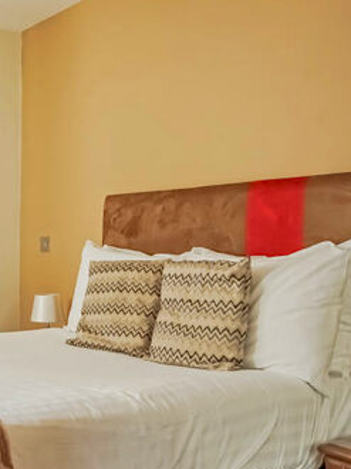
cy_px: 240
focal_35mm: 49
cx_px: -48
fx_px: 663
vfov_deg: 38.9
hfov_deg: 26.9
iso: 100
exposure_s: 1/60
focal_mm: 16
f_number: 4
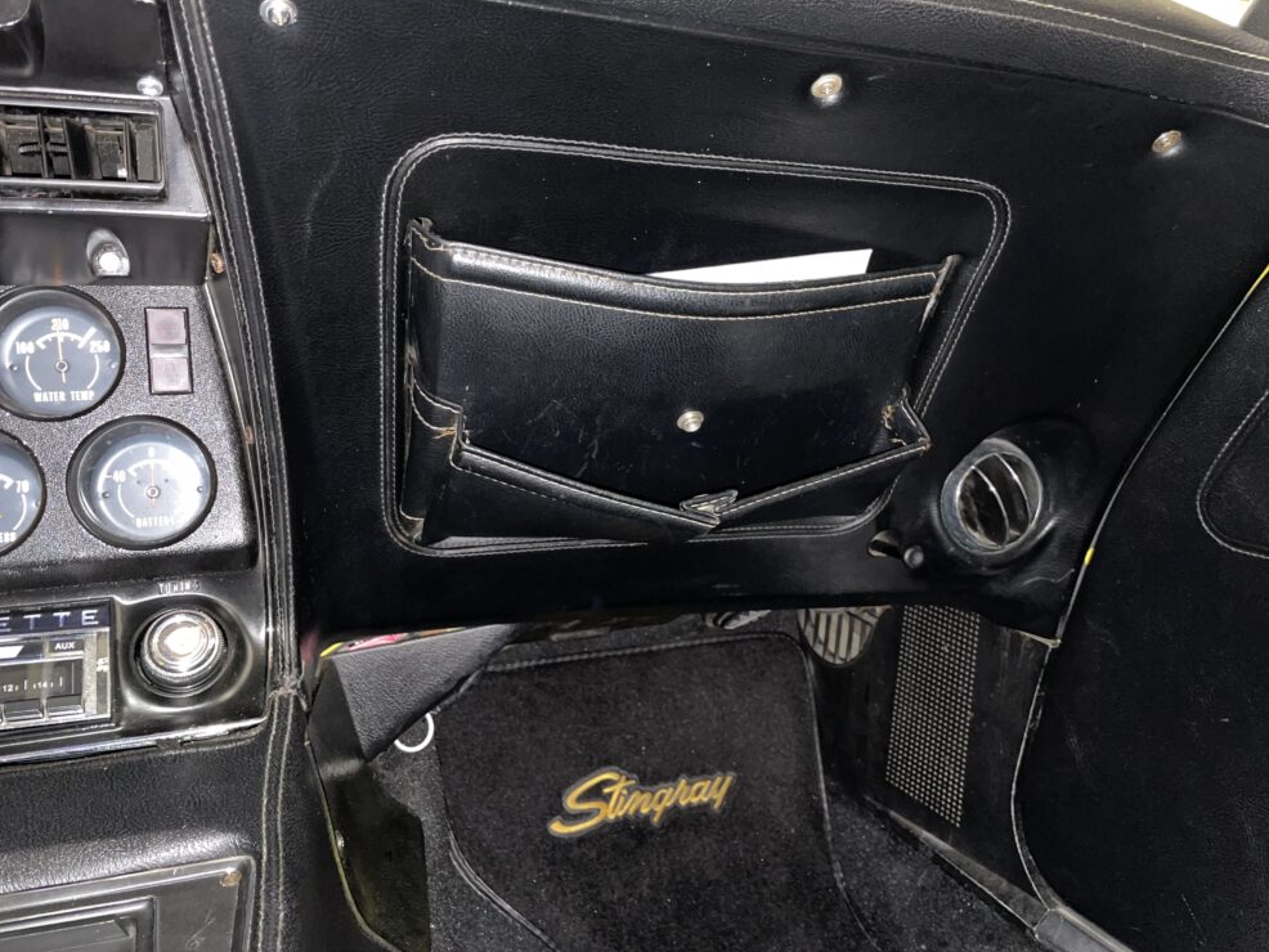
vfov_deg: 51.4
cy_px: 467
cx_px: 628
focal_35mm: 27
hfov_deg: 65.3
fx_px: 990
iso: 64
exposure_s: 1/4
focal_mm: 4.2
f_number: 1.6
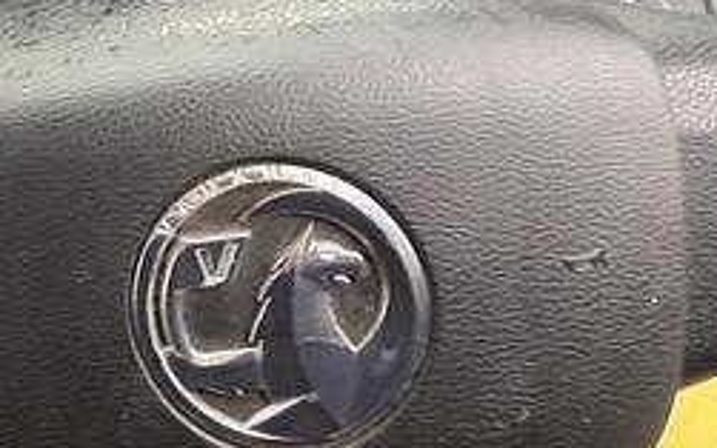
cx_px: -251
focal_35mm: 53
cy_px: -100
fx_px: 1036
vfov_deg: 22.4
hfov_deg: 29.4
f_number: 2.2
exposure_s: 1/60
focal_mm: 2.22
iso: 320
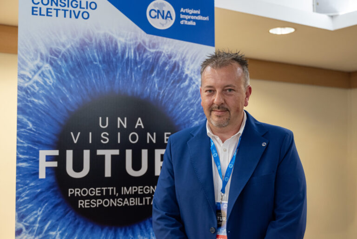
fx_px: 437
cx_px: 178
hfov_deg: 44.5
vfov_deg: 30.6
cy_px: 120
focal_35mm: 44
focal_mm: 44
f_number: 2.8
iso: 1250
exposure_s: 1/125
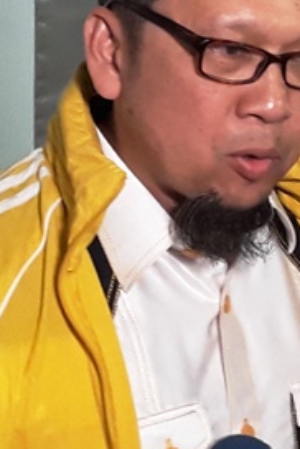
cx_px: 272
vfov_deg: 30.4
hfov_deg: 20.2
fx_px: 823
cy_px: 187
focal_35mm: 66
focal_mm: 3.71
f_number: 1.7
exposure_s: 1/25
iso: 200
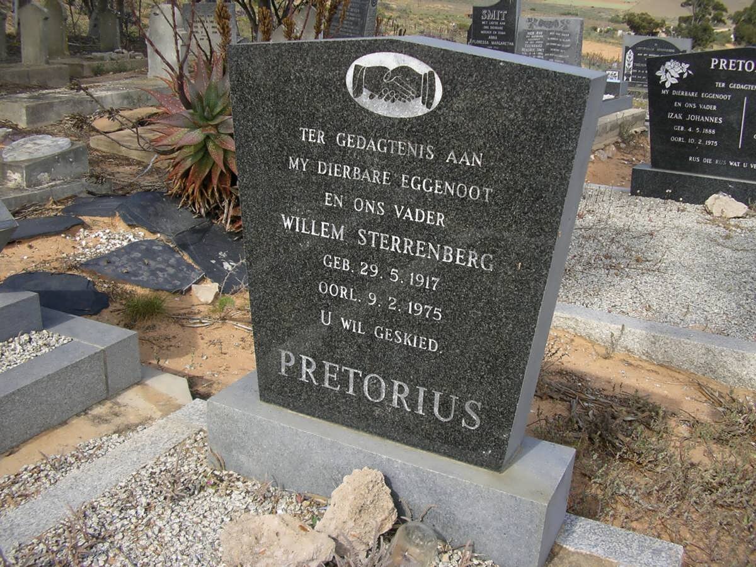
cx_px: 378
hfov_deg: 49.0
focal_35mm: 38
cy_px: 284
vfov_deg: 37.7
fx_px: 830
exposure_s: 1/400
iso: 50
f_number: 2.9
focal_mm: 5.8
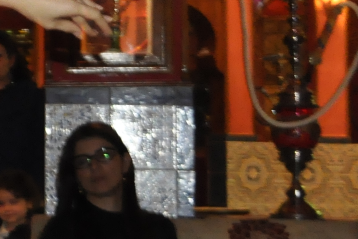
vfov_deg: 7.1
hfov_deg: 9.9
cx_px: -346
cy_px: -10
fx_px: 1919
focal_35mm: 193
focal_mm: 26
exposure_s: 1/60
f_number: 4.2
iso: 1600
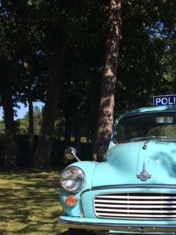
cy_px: 153
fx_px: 339
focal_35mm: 50
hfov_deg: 28.4
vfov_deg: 37.9
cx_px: 144
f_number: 2.2
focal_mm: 4.15
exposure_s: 1/1866
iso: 32
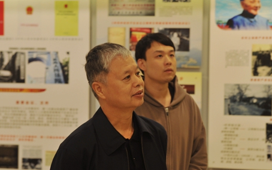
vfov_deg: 14.9
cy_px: 92
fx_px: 652
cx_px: 148
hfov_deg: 23.5
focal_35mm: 88
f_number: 6.3
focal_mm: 70
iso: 800
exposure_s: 1/30
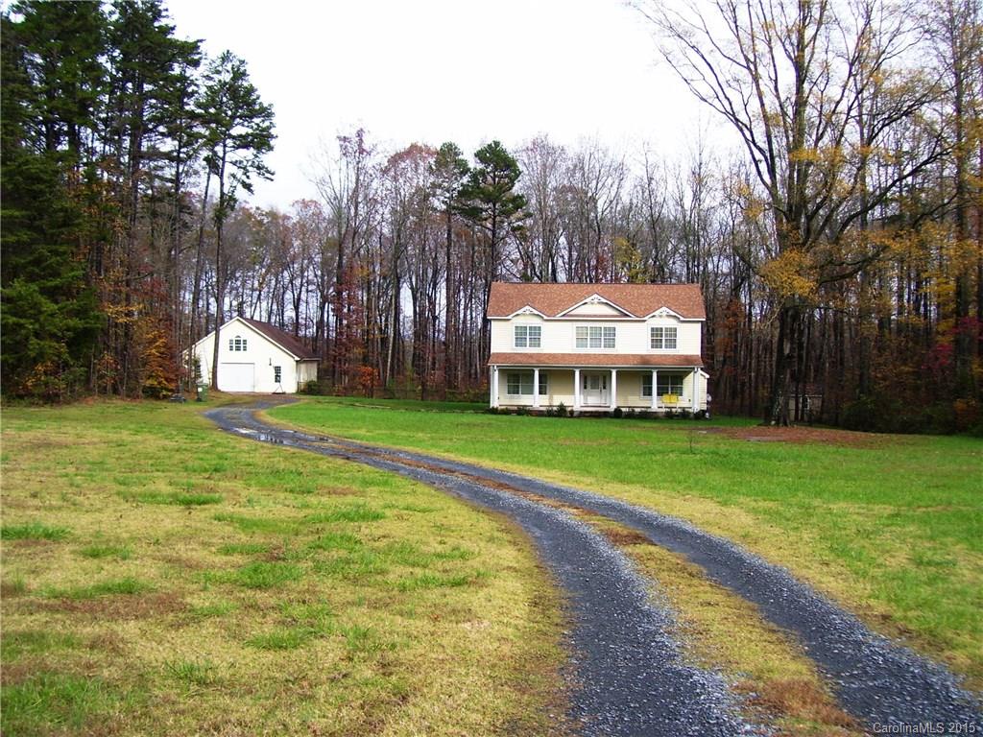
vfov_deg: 38.7
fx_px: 1051
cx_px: 492
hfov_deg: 50.1
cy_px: 368
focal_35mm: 37
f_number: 2.7
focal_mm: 6
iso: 80
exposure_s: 1/750
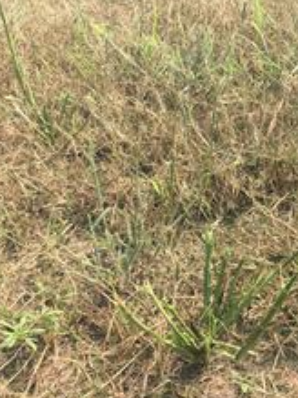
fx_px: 609
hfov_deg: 25.8
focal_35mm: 53
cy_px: 171
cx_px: 313
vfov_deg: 36.1
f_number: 2.2
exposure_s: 1/509
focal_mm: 4.15
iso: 25
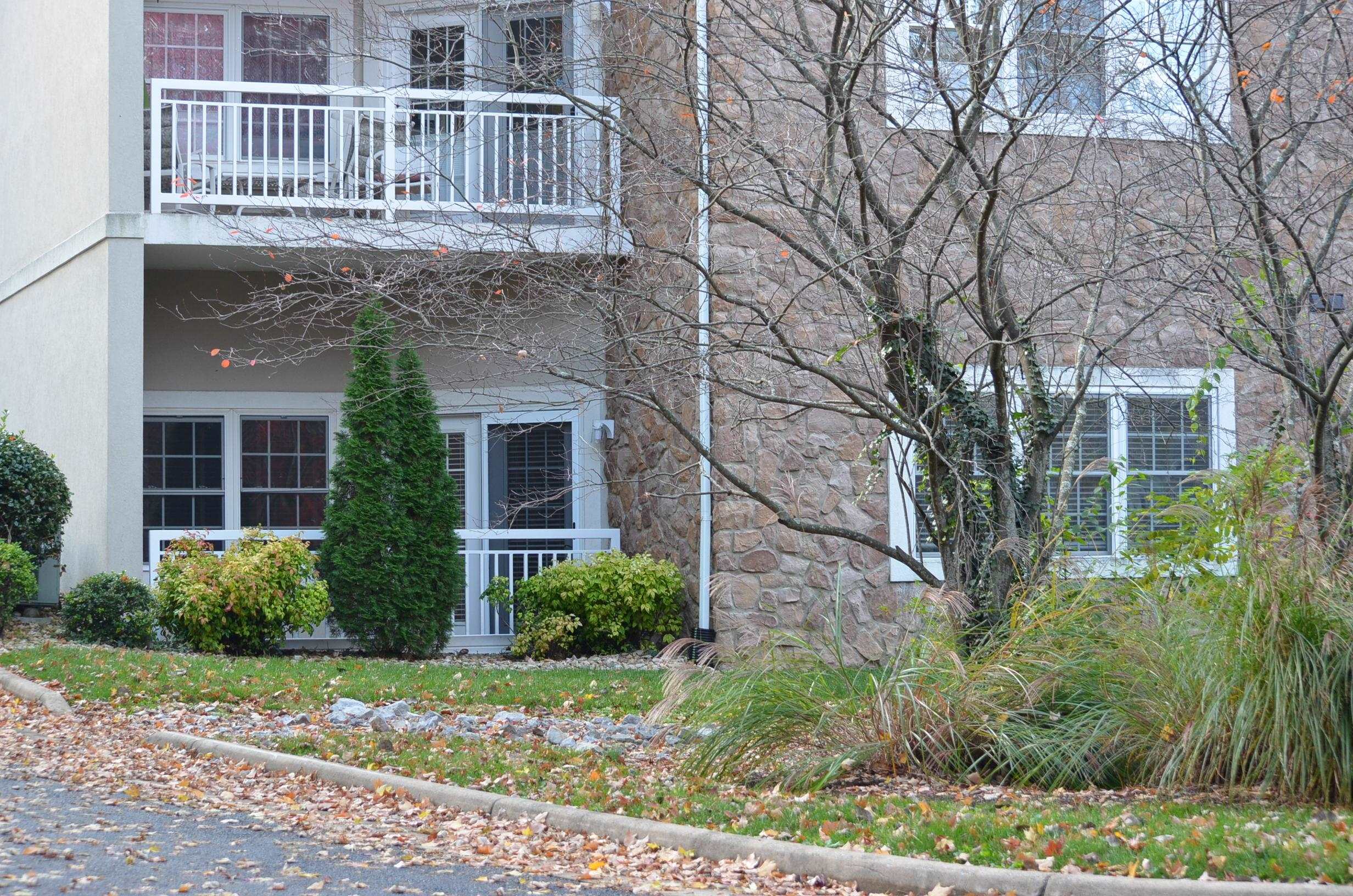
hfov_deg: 24.7
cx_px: 676
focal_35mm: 82
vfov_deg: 16.5
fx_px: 3094
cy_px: 448
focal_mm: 55
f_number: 5.6
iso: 320
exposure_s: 1/125
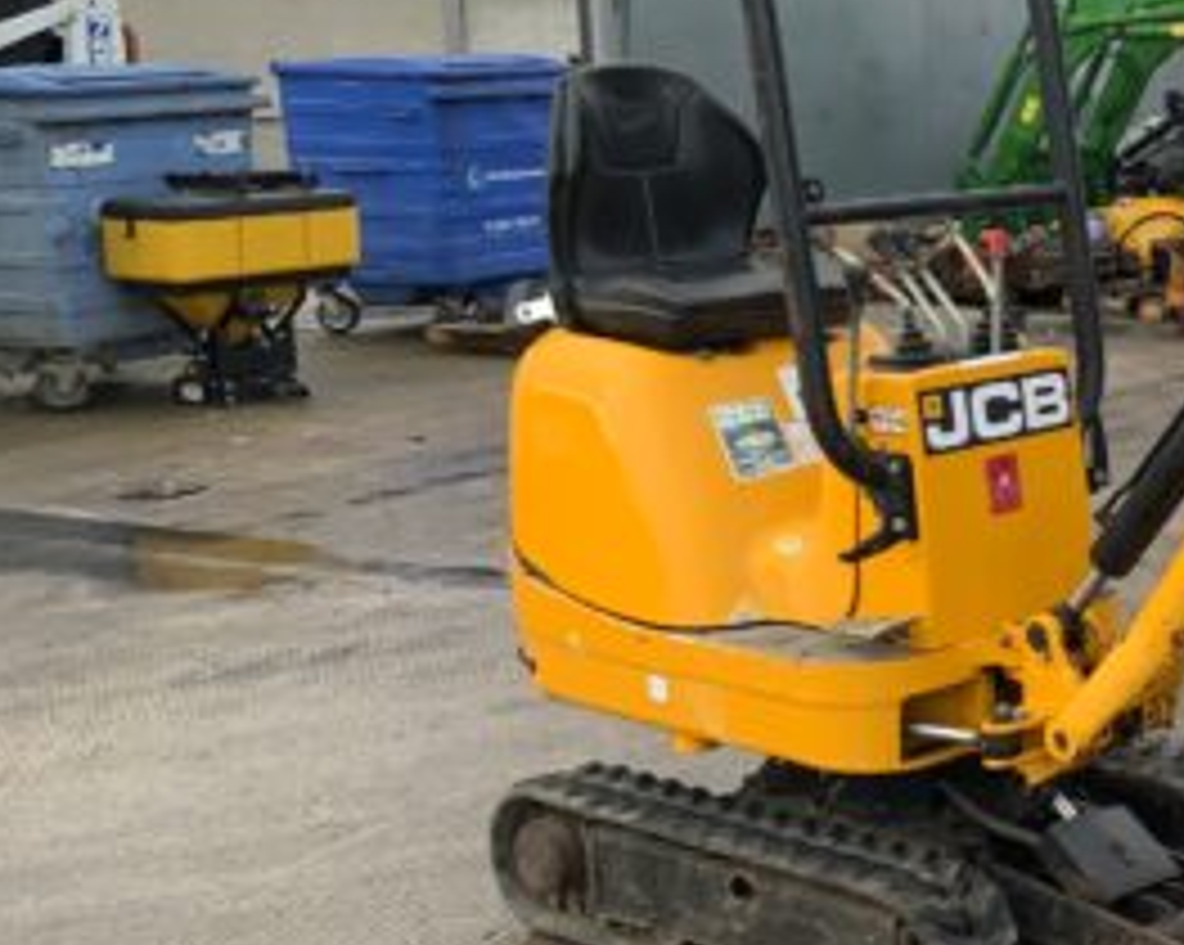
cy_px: 468
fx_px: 2416
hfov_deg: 24.9
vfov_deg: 22.1
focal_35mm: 69
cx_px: 1414
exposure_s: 1/126
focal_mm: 3
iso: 16
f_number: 1.8
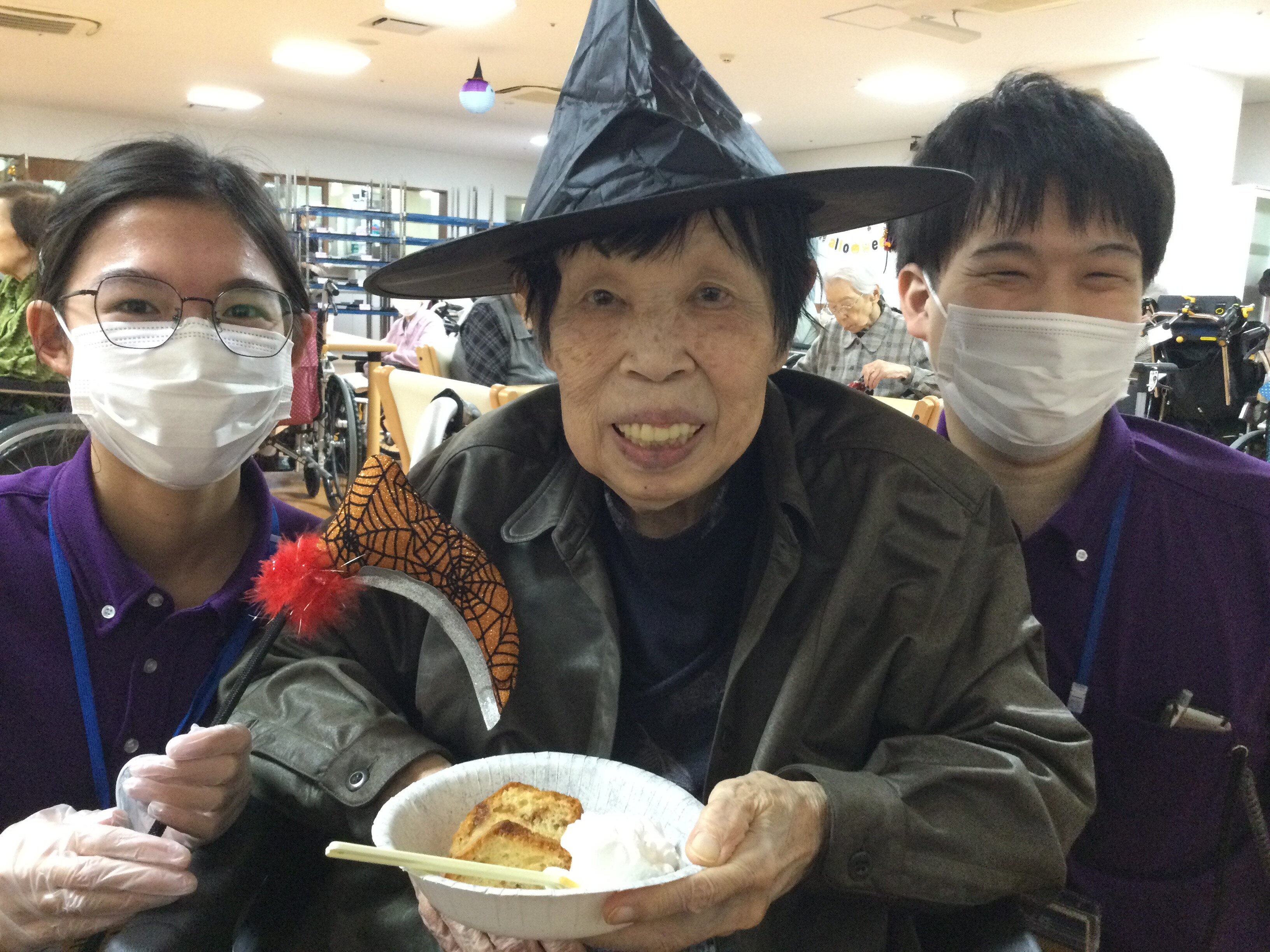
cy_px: 476
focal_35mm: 31
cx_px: 635
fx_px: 1137
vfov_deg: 45.4
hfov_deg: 58.4
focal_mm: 3.3
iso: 200
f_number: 2.4
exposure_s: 1/30
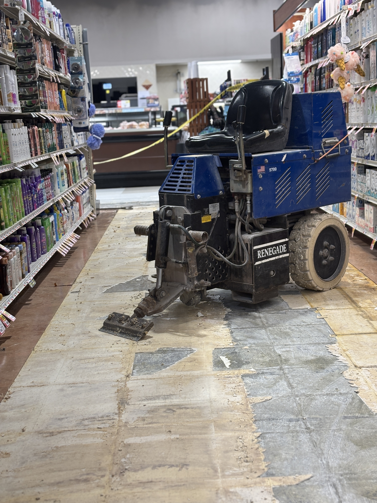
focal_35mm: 52
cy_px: 252
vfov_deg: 36.8
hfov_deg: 28.0
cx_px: 188
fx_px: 755
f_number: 1.6
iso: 80
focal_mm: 5.96
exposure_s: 1/60
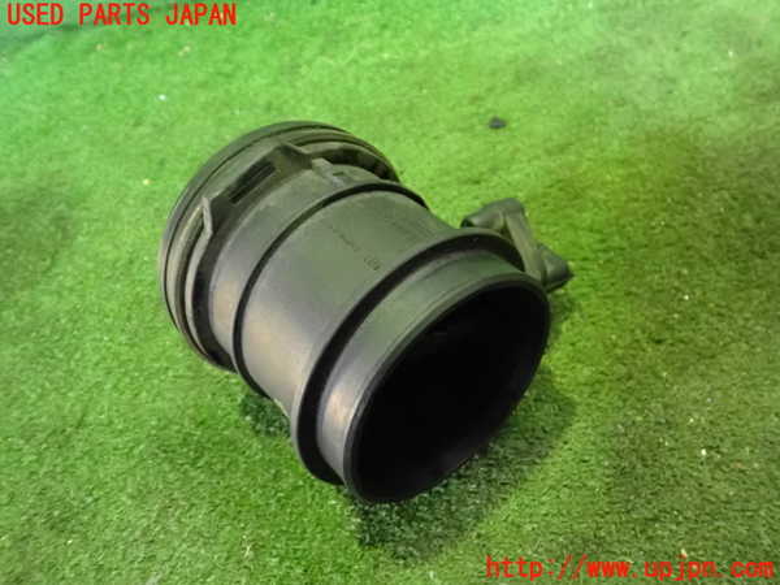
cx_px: 390
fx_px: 676
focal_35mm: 30
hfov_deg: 60.0
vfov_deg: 46.8
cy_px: 292
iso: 1600
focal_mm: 5.4
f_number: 2.3
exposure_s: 1/60
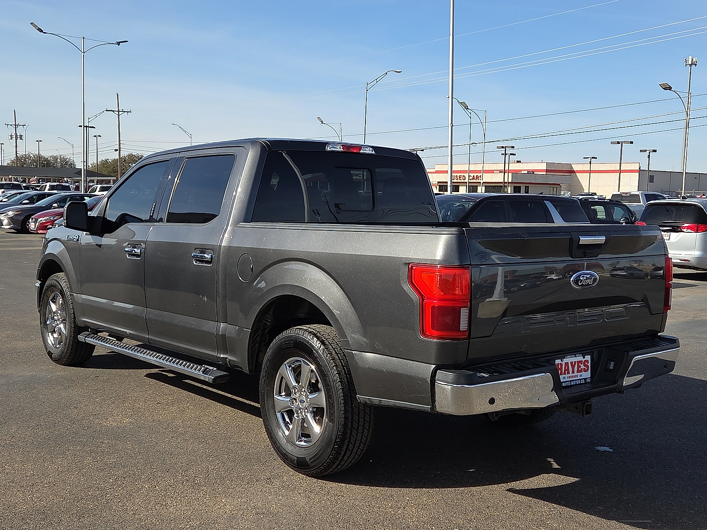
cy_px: 265
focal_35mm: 40
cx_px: 354
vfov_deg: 36.0
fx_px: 817
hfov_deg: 46.8
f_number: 1.8
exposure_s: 1/5000
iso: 76
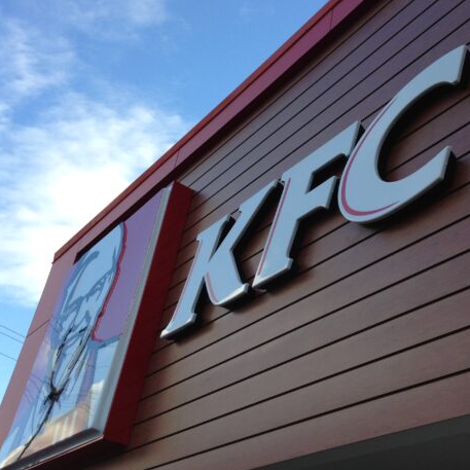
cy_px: 262
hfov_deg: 34.3
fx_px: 753
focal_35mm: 49
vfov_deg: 34.6
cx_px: 325
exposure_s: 1/396
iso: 50
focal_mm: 4.12
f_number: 2.4
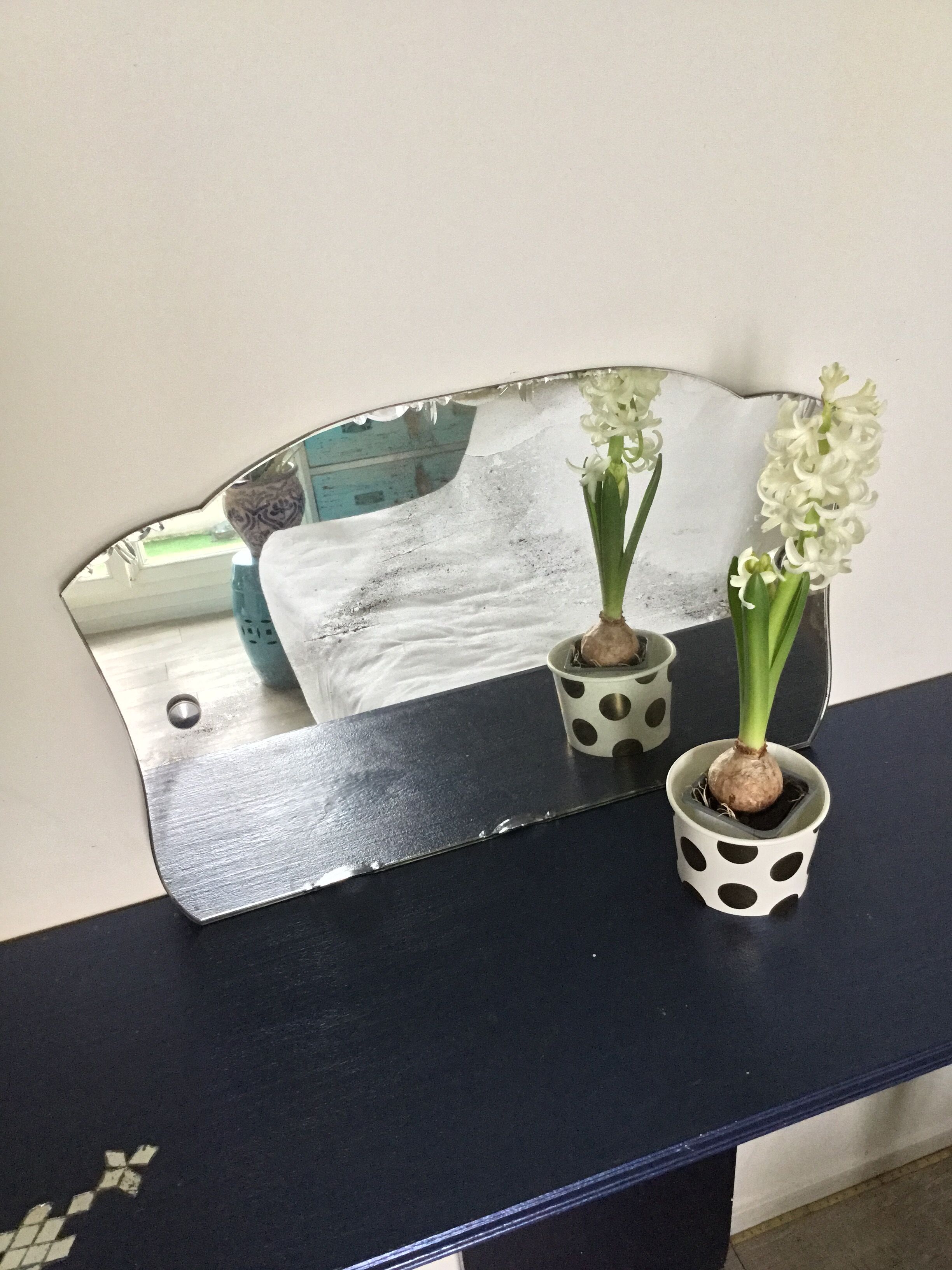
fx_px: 1137
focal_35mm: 31
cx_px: 476
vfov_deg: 58.4
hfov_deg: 45.4
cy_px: 635
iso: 250
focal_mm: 3.3
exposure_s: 1/33
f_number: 2.4
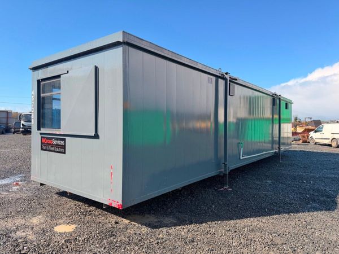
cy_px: 127
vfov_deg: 56.8
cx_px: 170
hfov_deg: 71.6
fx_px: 235
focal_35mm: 24
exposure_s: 1/1653
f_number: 1.78
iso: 100
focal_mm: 6.76
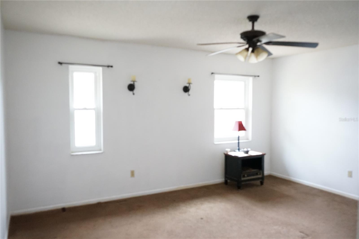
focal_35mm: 28
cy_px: 120
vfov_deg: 46.4
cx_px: 180
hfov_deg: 65.5
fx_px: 279
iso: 6400
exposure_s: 1/60
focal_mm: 28
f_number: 5
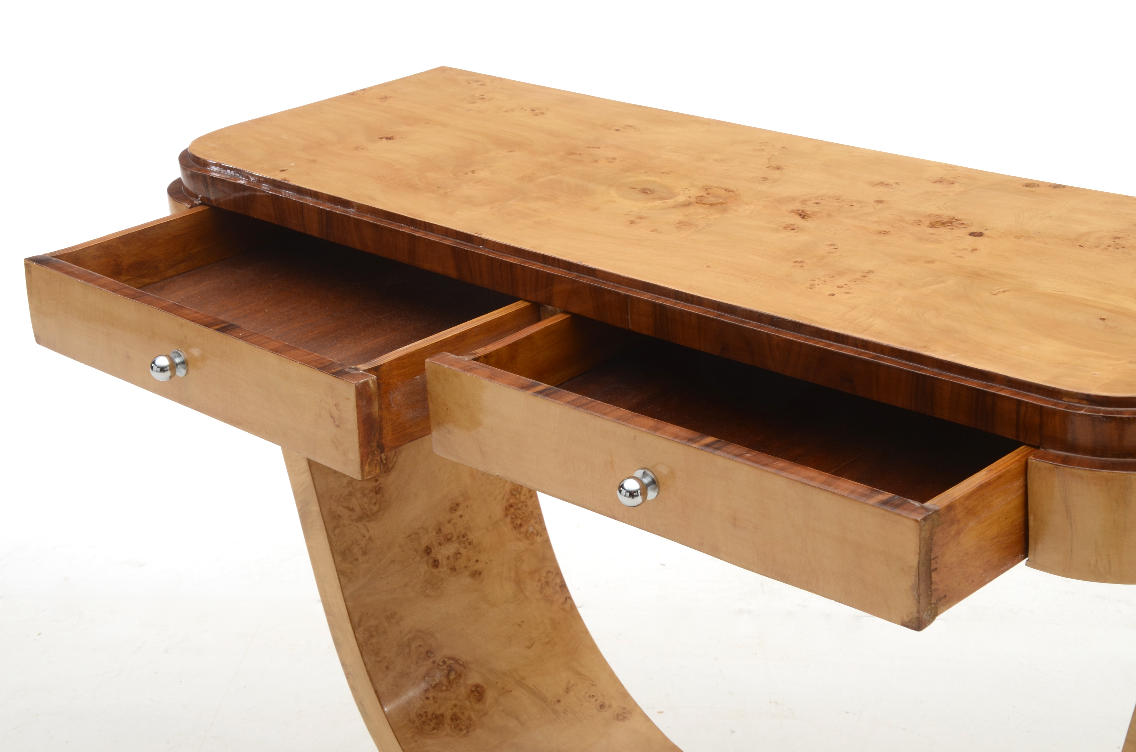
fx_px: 1984
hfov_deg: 32.0
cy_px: 376
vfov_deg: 21.5
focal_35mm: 63
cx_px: 568
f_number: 11
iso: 200
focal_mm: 42
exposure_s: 1/125
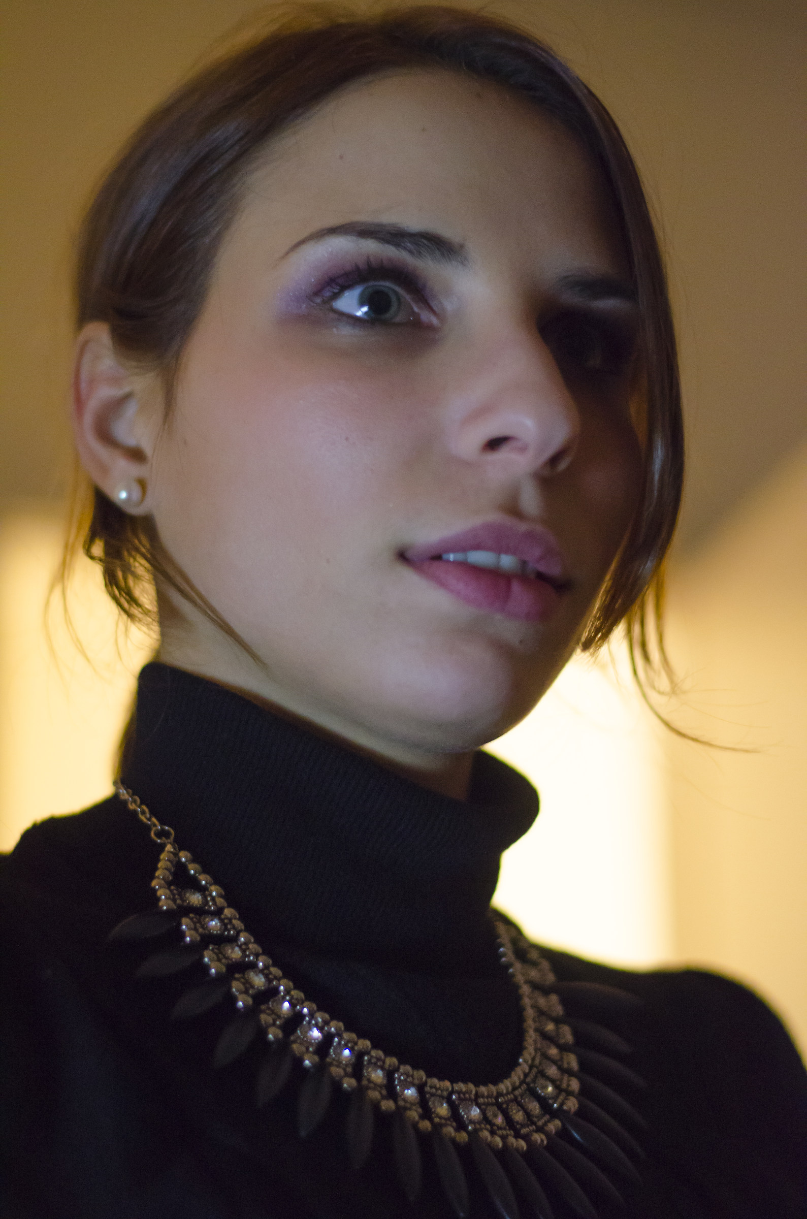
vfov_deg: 27.0
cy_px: 610
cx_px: 404
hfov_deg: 18.1
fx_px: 2534
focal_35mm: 75
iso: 1600
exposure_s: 1/30
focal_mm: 50
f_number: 1.8
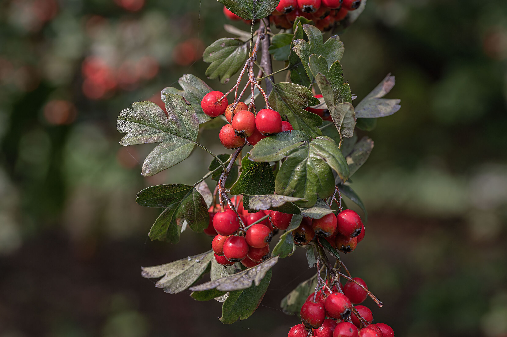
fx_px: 1478
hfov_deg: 19.5
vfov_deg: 13.0
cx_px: 254
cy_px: 168
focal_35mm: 105
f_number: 8
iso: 200
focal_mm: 105
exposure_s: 1/320
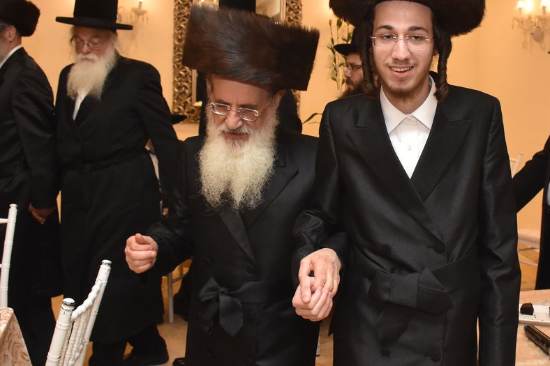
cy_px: 130
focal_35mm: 48
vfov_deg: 27.9
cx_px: 363
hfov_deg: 40.7
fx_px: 733
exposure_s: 1/160
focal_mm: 18
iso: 1600
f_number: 5.6
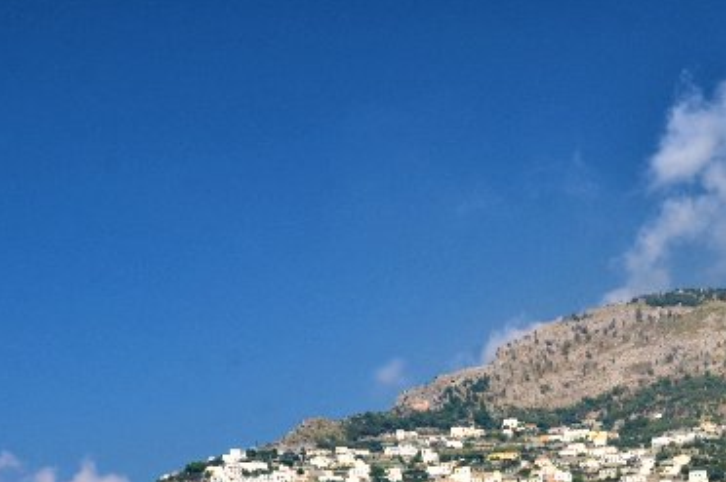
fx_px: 1168
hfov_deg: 33.5
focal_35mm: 58
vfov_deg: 22.3
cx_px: 585
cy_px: 503
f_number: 11
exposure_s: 1/125
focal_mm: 18
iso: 200
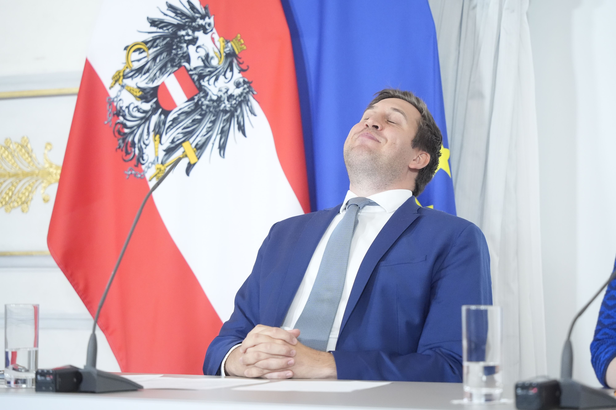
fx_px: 1814
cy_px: 205
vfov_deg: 12.9
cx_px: 308
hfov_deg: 19.3
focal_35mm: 106
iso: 5000
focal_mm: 106
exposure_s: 1/250
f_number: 4.5
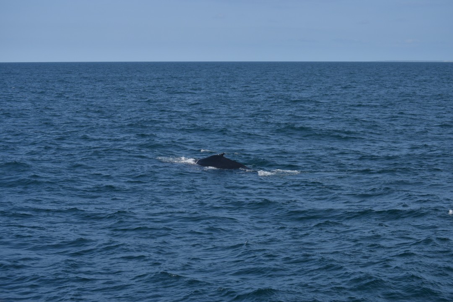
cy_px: 151
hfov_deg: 24.6
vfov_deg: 16.6
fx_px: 1038
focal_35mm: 82
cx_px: 226
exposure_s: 1/1600
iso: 200
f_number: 5.6
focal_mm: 55
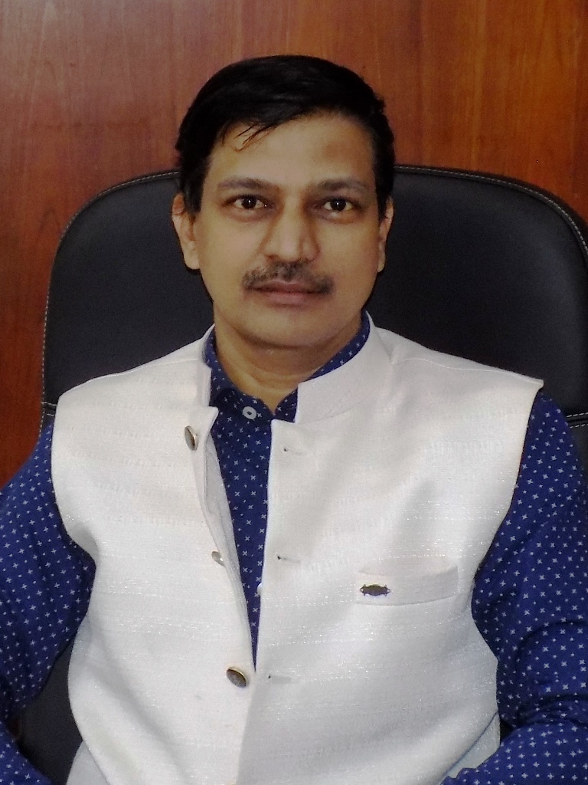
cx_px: 294
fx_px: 1178
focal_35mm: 52
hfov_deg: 28.0
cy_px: 392
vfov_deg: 36.8
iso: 200
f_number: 3.9
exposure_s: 1/30
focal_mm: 9.3
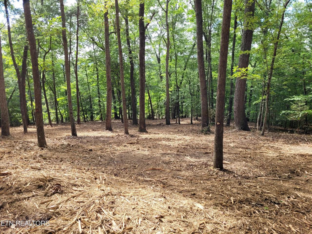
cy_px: 117
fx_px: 234
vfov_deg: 53.1
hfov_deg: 67.3
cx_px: 156
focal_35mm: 26
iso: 40
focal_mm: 5.4
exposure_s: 1/320
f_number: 1.8
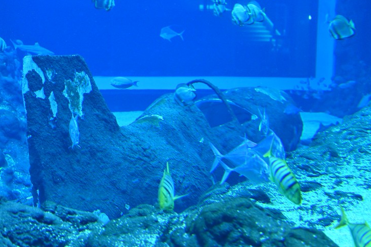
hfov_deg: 26.3
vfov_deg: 17.7
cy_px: 120
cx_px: 186
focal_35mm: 77
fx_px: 794
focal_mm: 70
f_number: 2.8
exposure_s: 1/80
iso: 3200
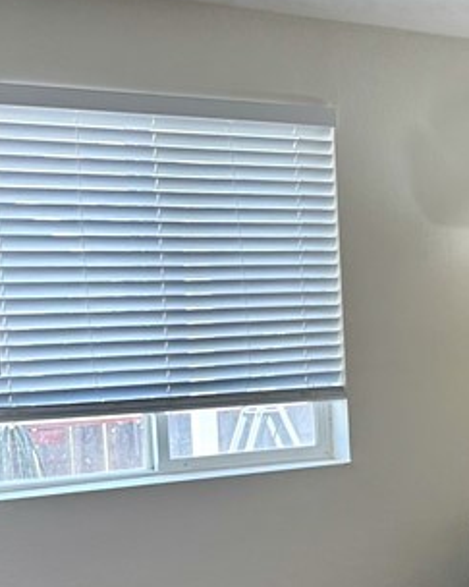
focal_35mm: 79
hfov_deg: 16.6
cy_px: 438
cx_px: 816
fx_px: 1371
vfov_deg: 23.9
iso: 50
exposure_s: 1/123
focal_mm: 6.86
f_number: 1.78
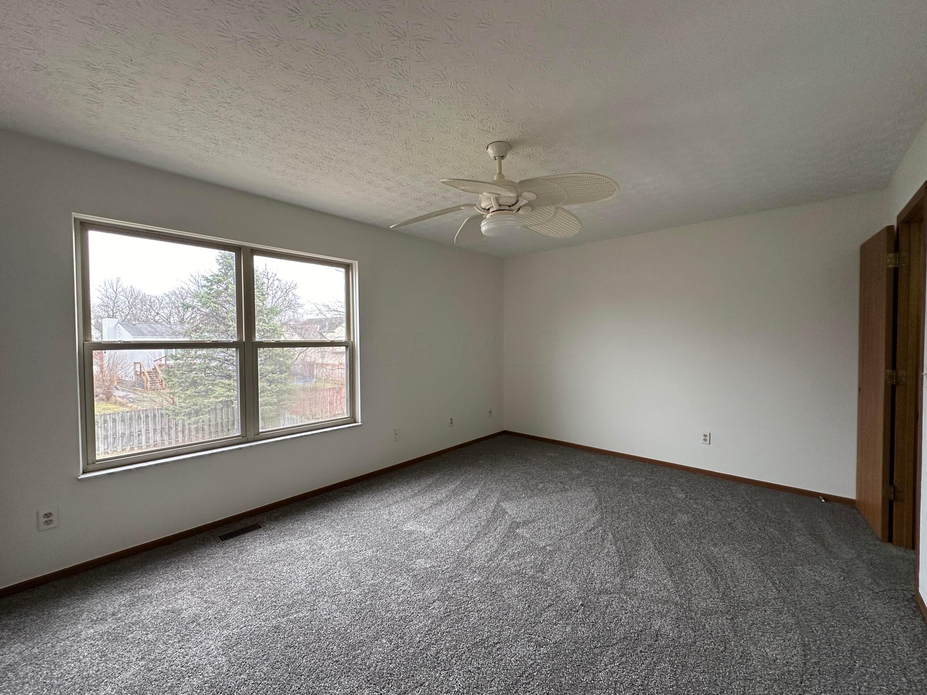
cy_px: 348
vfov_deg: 85.7
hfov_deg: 102.1
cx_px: 464
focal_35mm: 14
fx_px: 375
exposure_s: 1/60
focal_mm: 2.22
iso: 160
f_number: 2.2
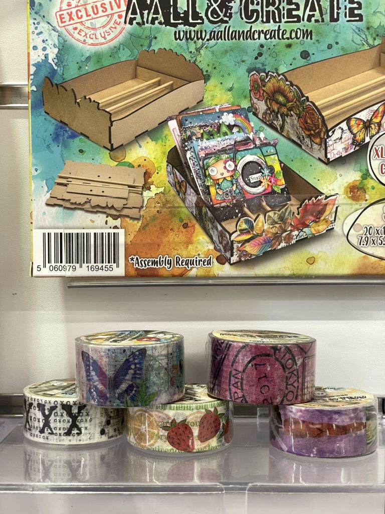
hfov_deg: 28.0
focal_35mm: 52
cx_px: 192
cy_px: 257
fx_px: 771
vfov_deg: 36.8
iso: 200
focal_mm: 6
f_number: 2
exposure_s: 1/50
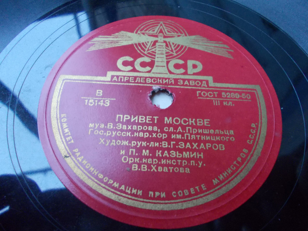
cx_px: 154
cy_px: 116
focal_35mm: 28
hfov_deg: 63.4
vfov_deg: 49.7
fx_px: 249
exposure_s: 1/2
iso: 360
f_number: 2.7
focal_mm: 4
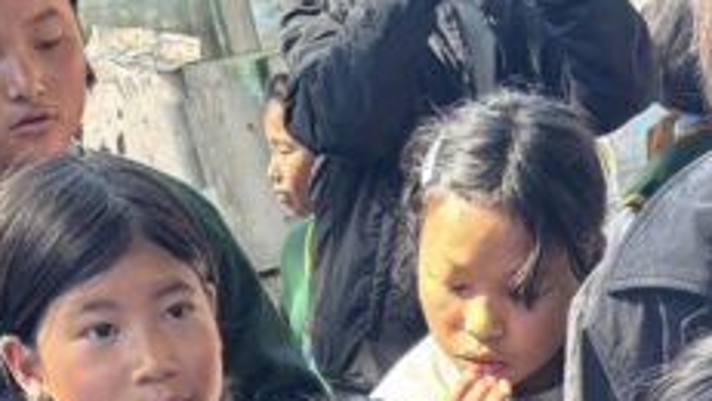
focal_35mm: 92
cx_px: 450
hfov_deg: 23.1
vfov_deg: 11.8
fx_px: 1737
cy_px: 794
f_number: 1.6
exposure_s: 1/119
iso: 125
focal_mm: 5.96
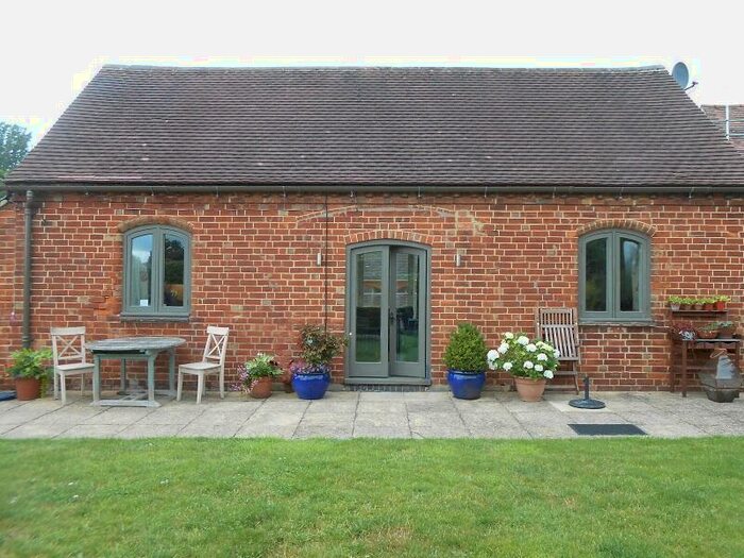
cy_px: 279
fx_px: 559
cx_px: 372
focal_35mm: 26
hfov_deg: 67.3
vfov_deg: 53.1
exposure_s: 1/100
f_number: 3.5
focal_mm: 4.6
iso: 80
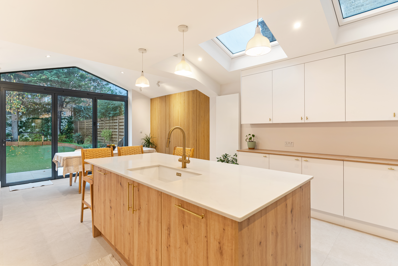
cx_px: 199
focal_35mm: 18
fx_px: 199
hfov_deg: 90.0
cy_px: 133
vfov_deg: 67.4
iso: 640
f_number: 4
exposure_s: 1/25
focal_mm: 18
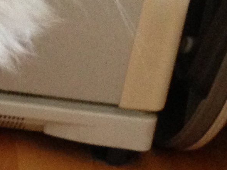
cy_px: 62
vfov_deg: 8.1
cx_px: -244
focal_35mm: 183
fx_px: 1199
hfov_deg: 9.9
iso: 320
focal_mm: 4.13
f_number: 2.4
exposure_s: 1/20
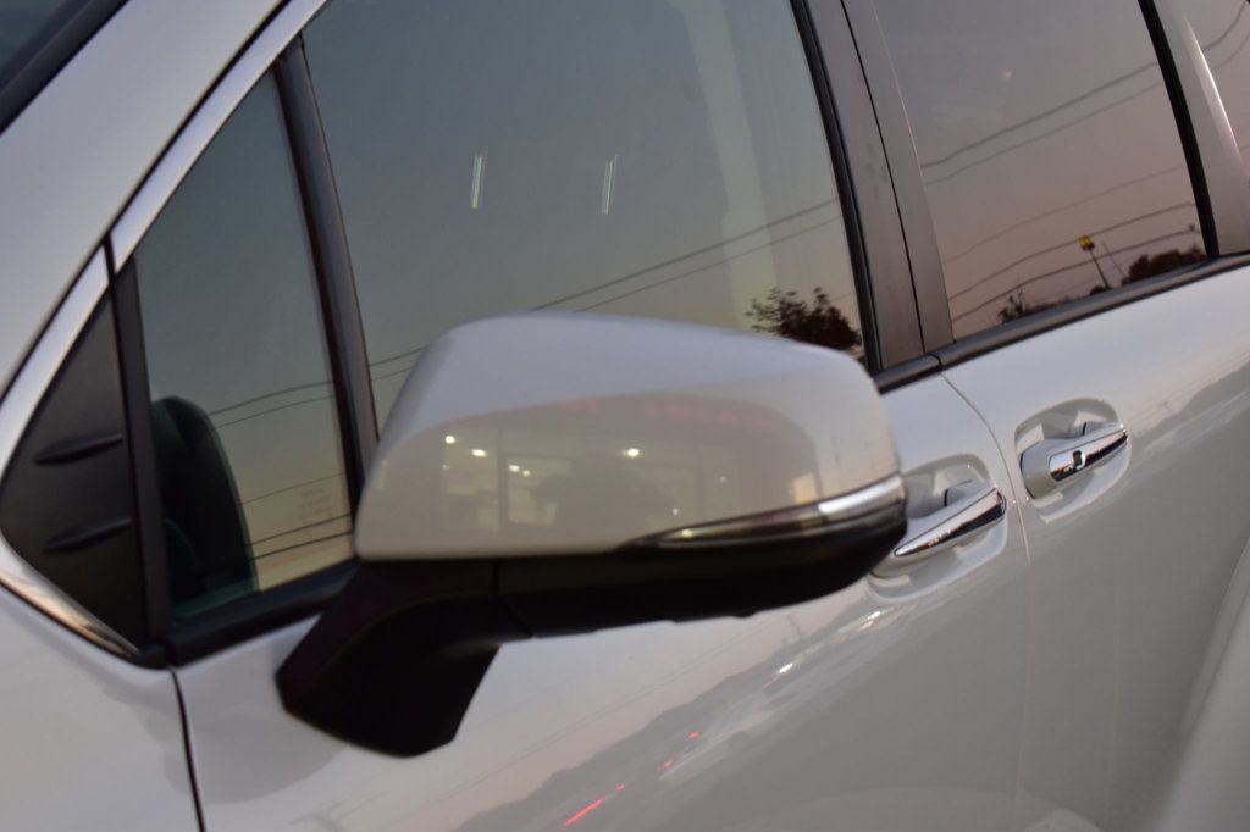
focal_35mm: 72
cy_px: 416
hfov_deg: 28.1
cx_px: 625
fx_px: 2499
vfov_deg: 18.9
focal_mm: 48
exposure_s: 1/15
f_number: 6.3
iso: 560
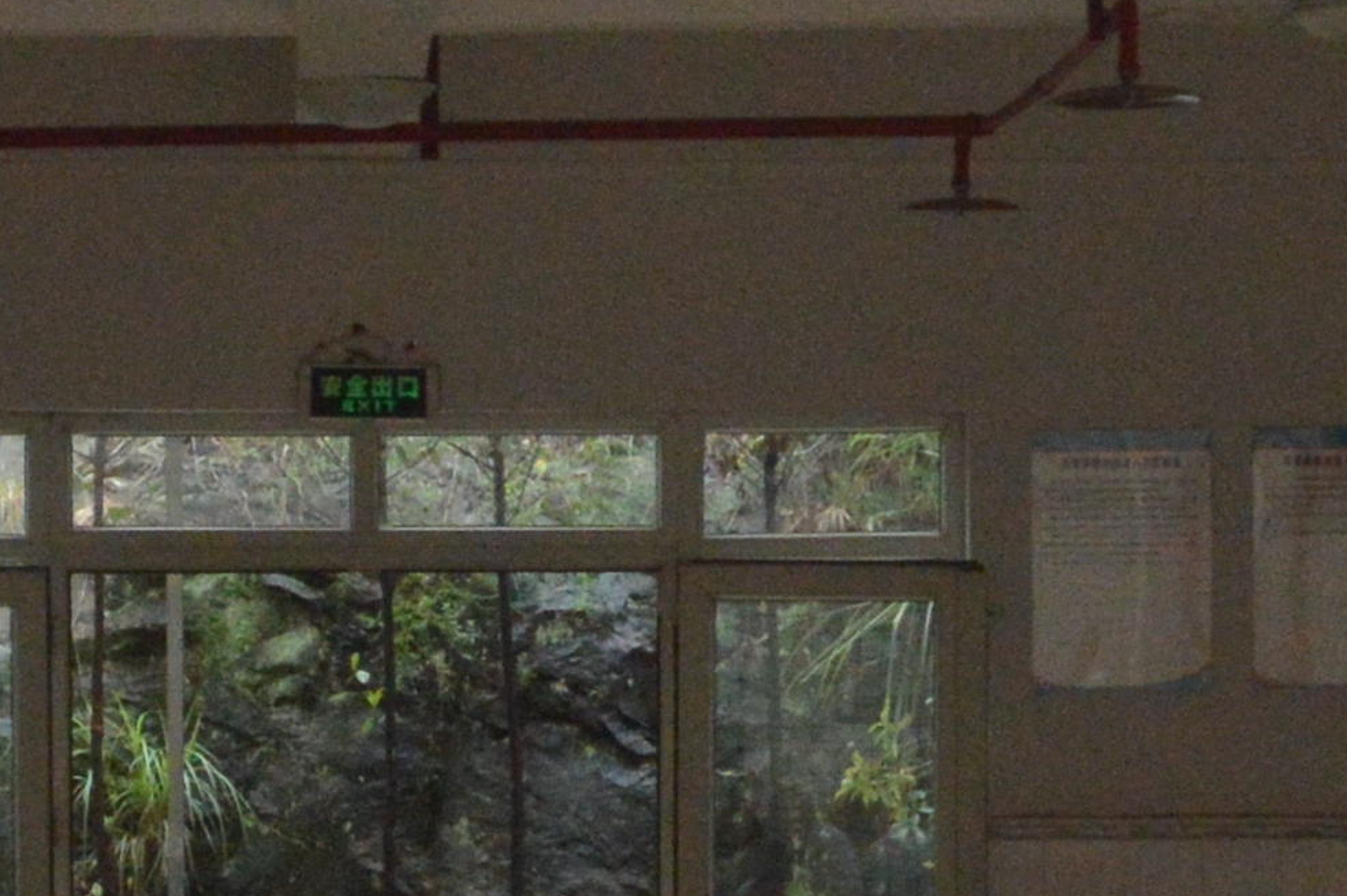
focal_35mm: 183
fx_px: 6842
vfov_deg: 7.5
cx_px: 77
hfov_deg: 11.2
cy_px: 803
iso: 1600
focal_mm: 20
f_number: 5.6
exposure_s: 1/400
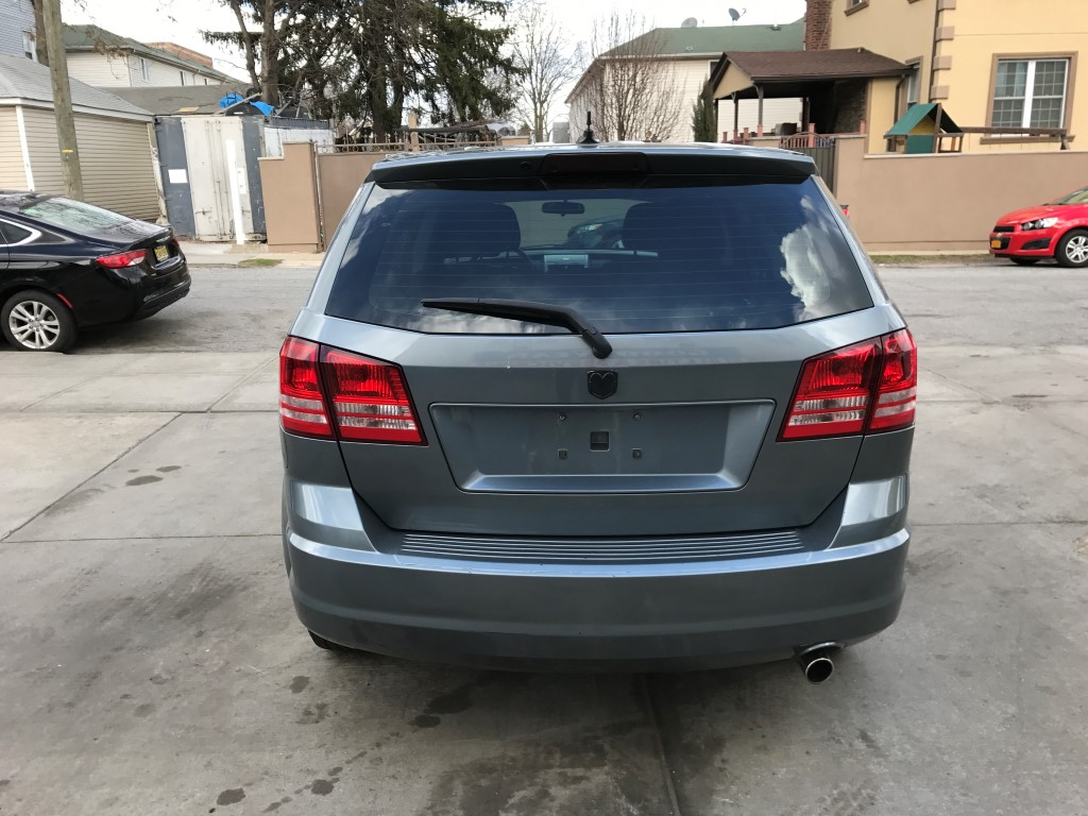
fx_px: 880
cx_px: 544
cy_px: 408
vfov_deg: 49.7
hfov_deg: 63.4
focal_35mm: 28
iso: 20
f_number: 1.8
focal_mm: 3.99
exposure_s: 1/476
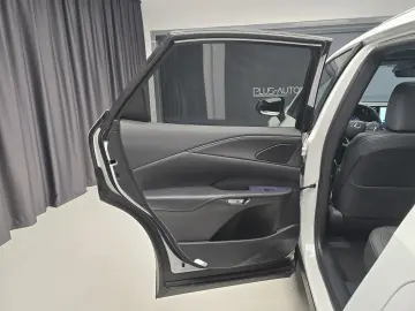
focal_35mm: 23
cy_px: 156
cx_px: 208
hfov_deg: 73.9
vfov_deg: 58.9
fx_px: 276
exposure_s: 1/100
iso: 200
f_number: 1.7
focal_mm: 6.3
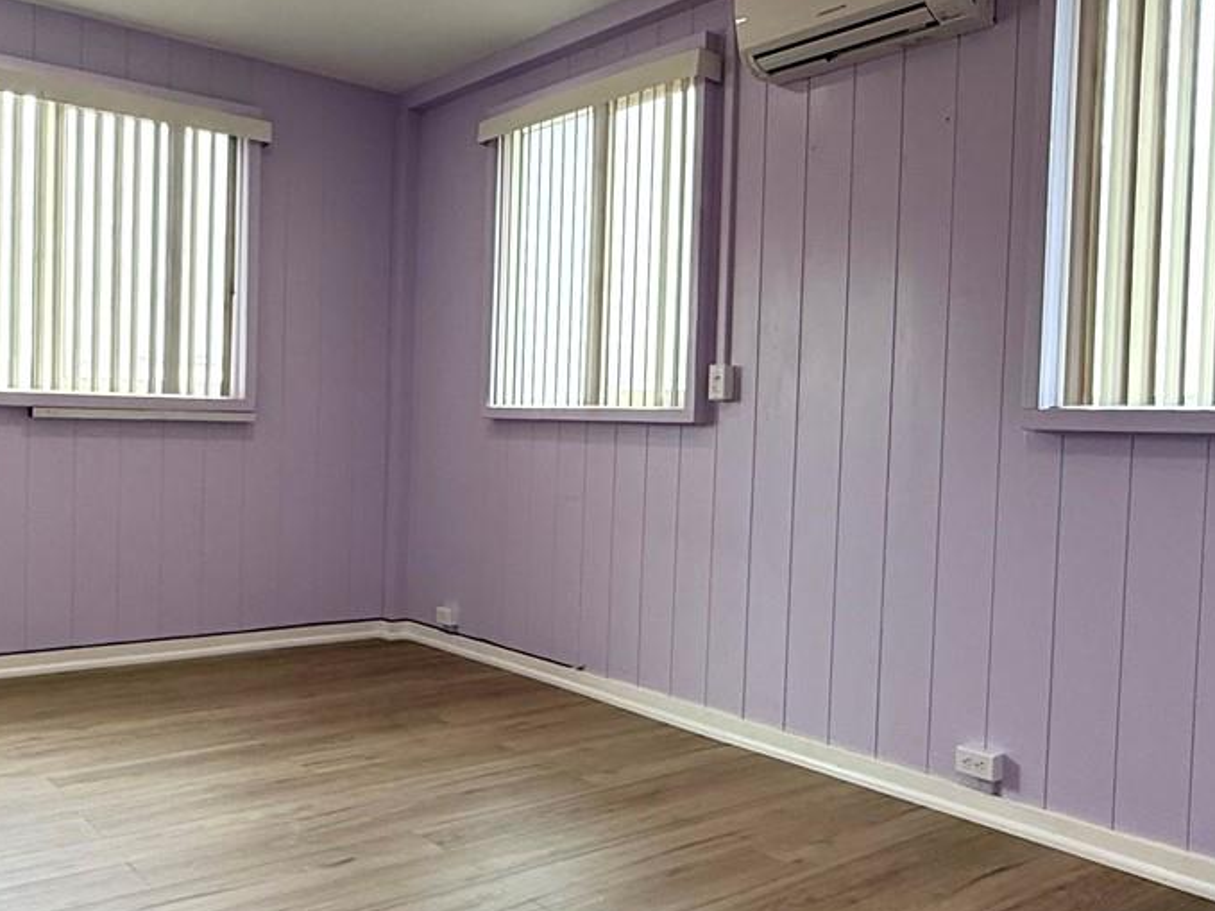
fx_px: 1158
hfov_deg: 55.3
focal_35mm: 33
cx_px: 580
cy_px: 464
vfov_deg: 42.9
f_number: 2.2
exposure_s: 1/120
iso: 100
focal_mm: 2.22
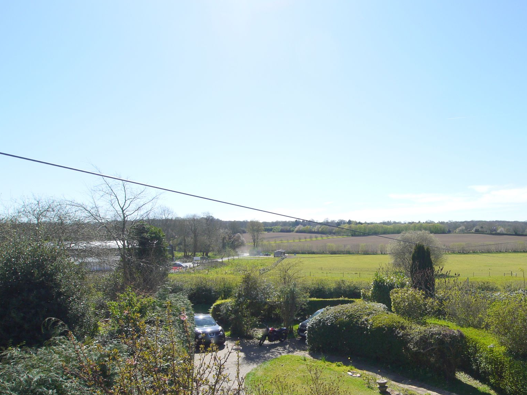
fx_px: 365
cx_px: 338
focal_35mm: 24
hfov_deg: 70.1
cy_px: 261
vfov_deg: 55.7
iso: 100
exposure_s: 1/320
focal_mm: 9
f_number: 8
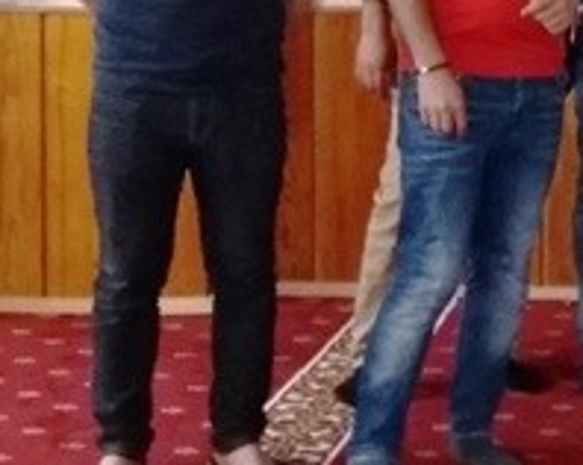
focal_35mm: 130
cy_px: 87
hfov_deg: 13.7
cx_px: 948
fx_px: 2241
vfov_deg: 11.8
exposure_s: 1/17
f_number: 1.9
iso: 640
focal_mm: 3.7
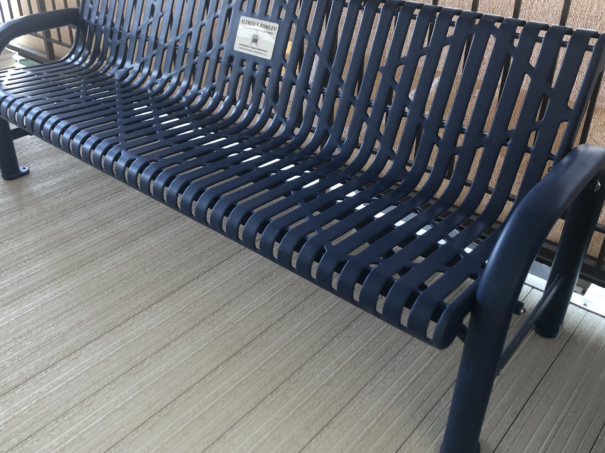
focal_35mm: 34
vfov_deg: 41.7
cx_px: 288
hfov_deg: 53.9
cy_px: 189
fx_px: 594
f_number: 1.8
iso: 40
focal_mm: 3.99
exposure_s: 1/20
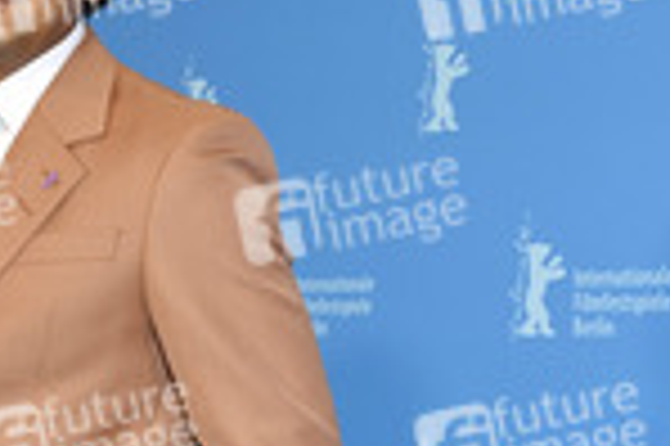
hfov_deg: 19.2
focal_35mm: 103
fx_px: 1915
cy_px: 324
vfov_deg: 13.2
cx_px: -38
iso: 1250
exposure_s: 1/250
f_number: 5.6
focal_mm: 34
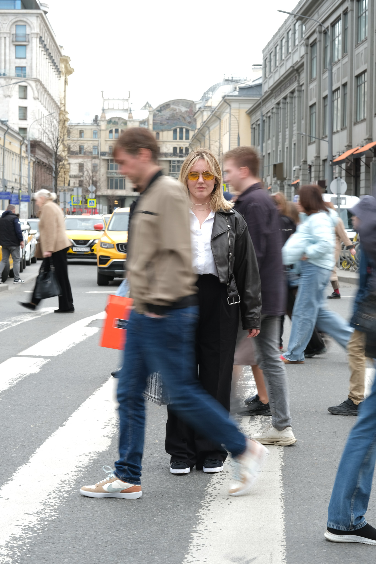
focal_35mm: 84
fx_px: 1316
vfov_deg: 24.2
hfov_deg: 16.3
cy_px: 282
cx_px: 188
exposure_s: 1/30
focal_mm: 56
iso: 80
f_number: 7.1
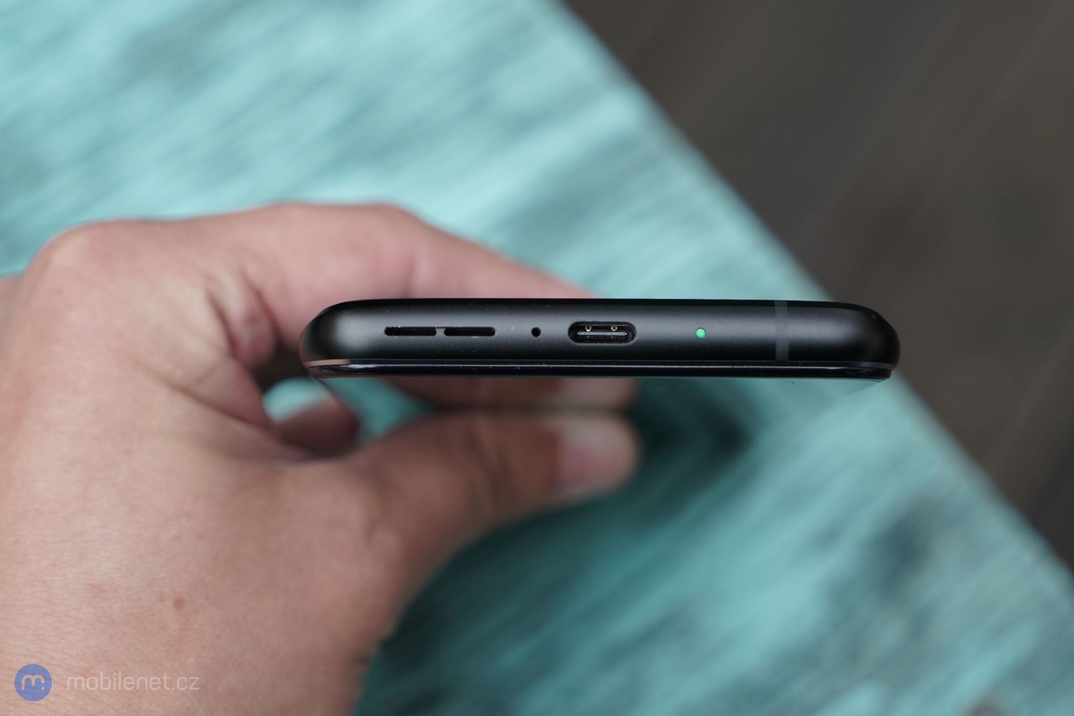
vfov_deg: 26.0
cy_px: 358
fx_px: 1551
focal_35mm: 52
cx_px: 537
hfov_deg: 38.2
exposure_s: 1/250
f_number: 4
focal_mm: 52
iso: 100
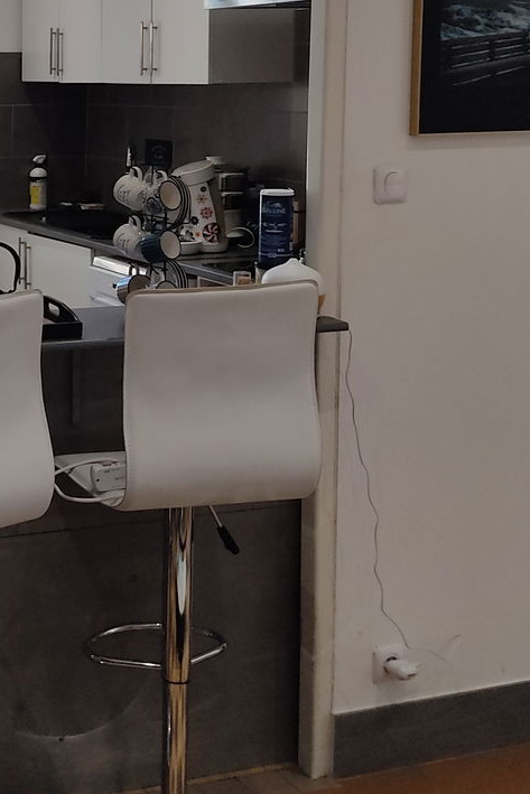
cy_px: 195
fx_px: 1346
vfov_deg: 32.2
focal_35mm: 61
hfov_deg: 20.6
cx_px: -130
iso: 181
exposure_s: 1/100
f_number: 1.79
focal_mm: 4.74
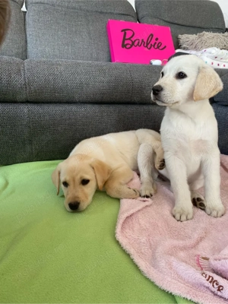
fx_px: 228
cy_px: 152
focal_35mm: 26
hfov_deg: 53.1
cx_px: 114
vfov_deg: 67.3
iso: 125
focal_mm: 4.25
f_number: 1.8
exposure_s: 1/121
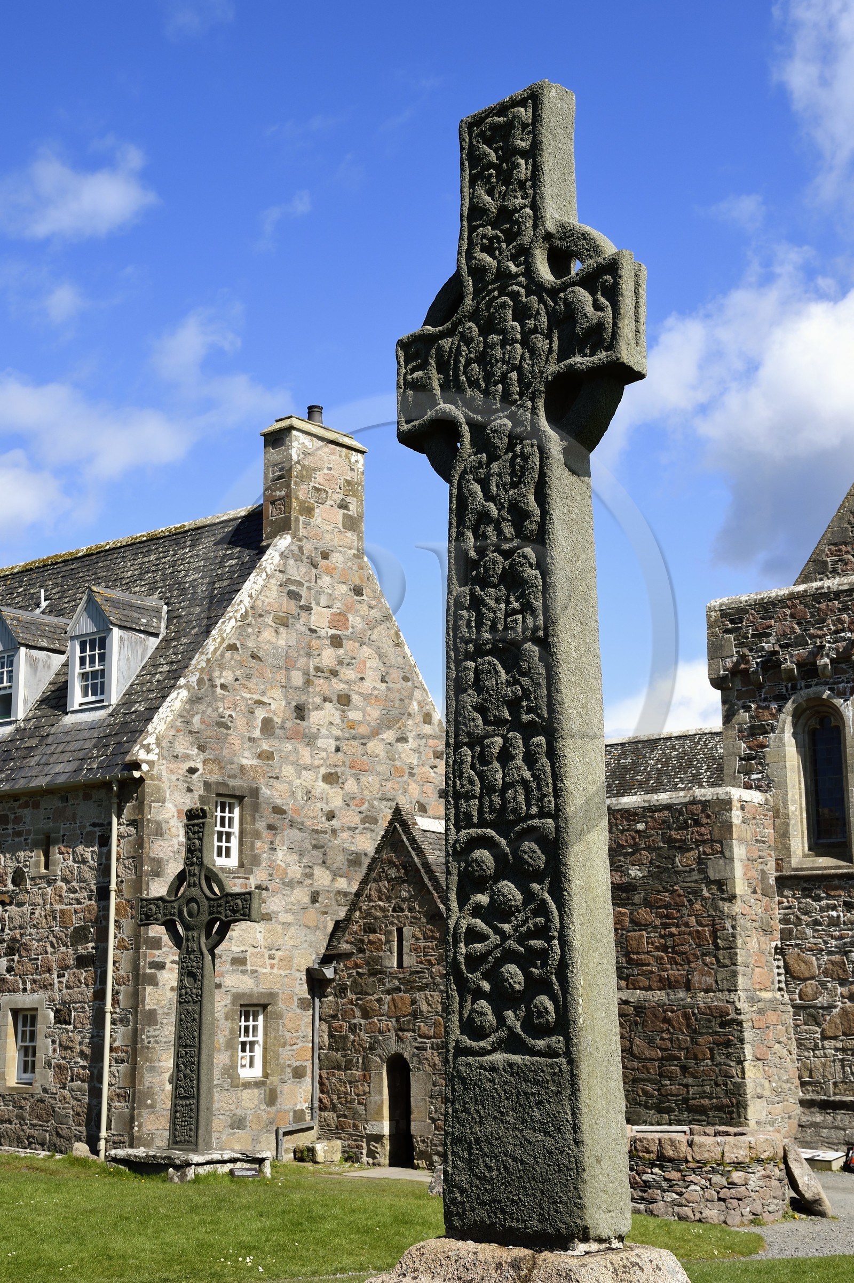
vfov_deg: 39.6
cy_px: 642
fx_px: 1782
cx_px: 427
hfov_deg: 27.0
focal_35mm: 50
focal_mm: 50
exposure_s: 1/320
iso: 200
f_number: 11
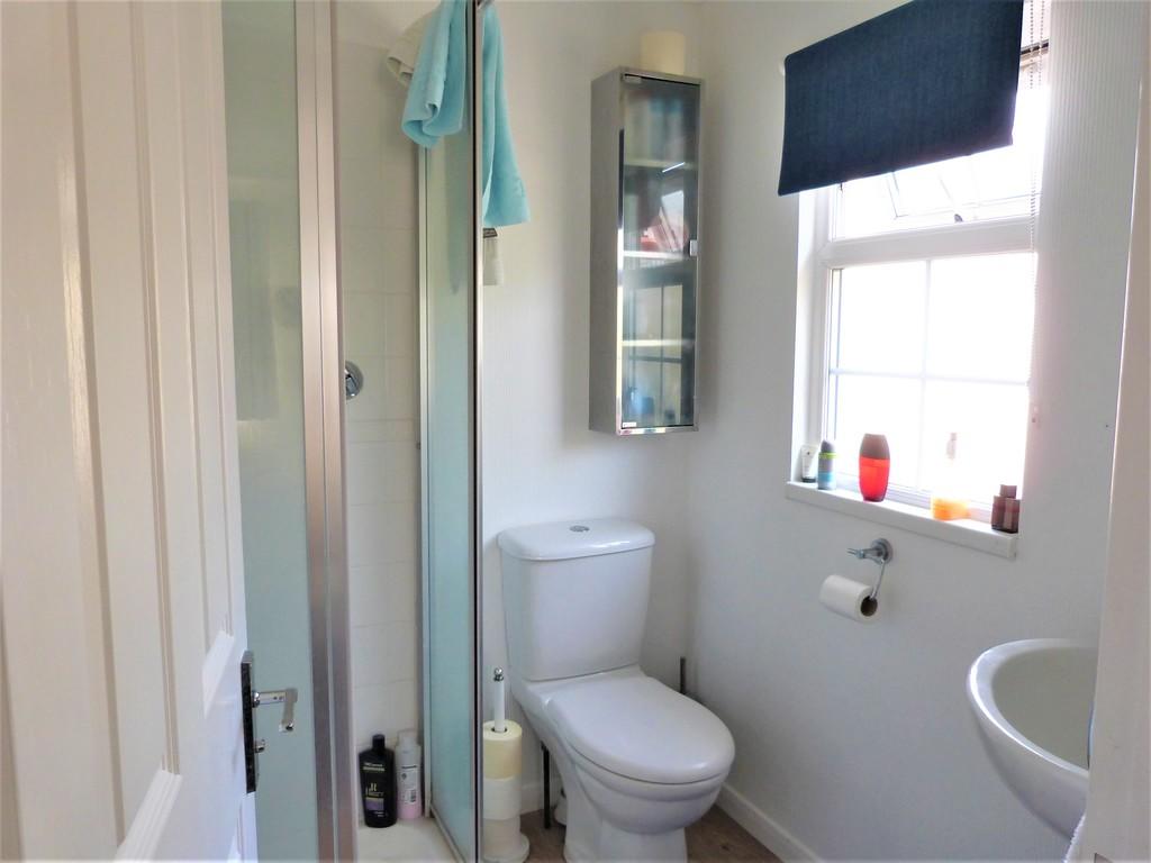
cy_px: 432
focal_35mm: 25
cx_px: 576
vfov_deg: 54.9
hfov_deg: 69.4
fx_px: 831
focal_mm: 4.5
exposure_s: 1/60
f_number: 2.8
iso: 160
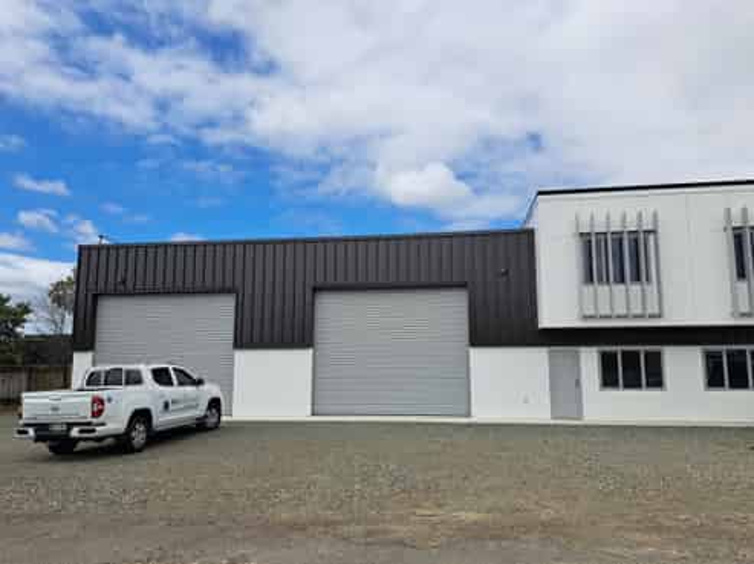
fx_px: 522
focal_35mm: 24
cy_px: 282
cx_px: 377
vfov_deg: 56.8
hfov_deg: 71.6
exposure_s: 1/1314
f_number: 1.8
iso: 50
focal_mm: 5.23
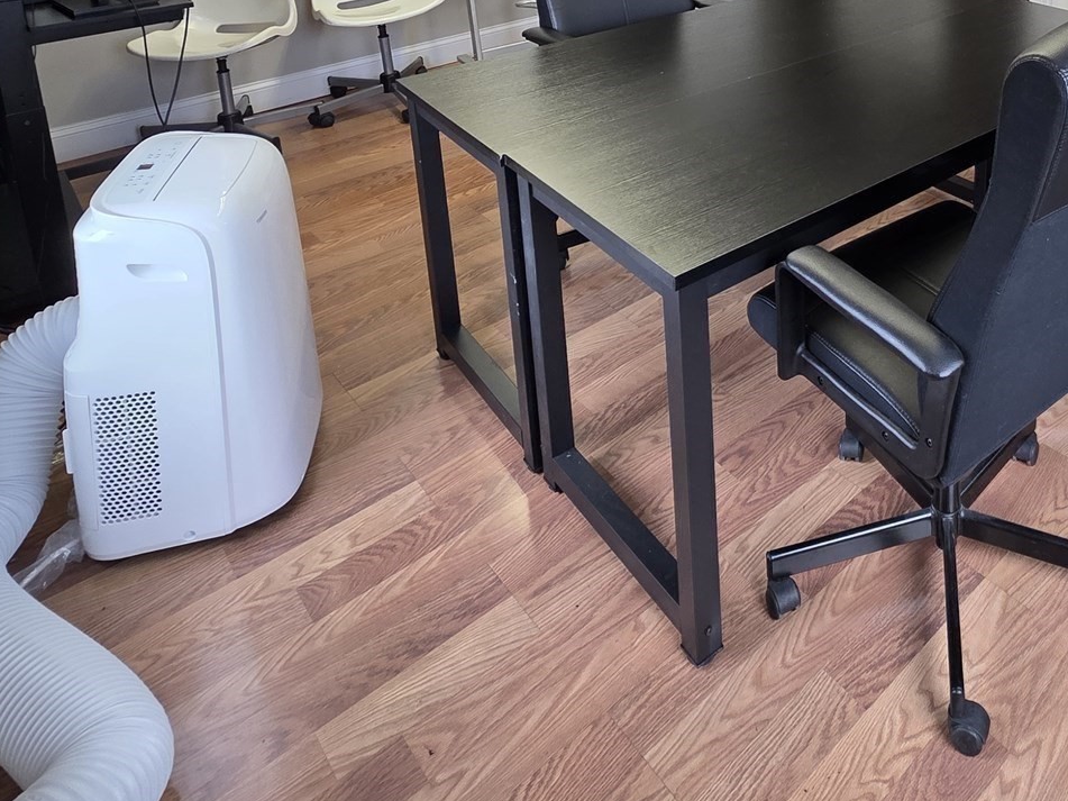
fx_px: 864
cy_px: -56
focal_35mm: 28
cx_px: 871
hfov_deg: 58.1
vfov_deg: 41.1
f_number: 1.9
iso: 160
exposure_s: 1/120
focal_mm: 2.2
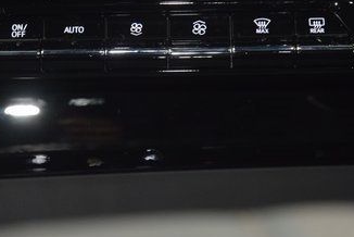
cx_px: 165
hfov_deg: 10.0
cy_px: 31
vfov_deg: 6.7
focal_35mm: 206
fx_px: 2027
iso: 1400
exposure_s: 1/20
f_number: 4.5
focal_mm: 70
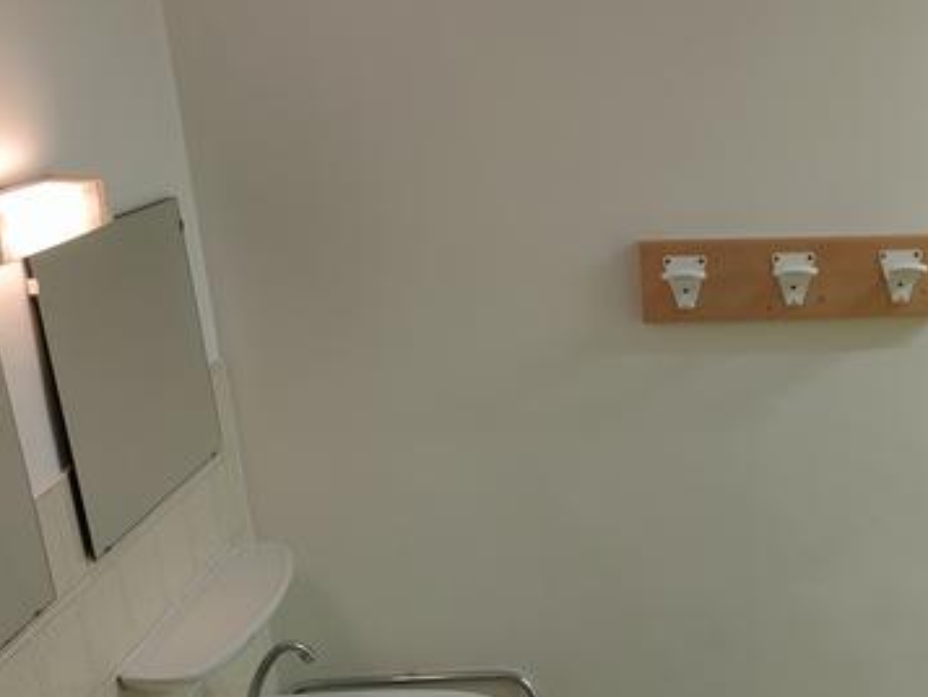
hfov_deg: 33.0
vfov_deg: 25.2
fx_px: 1502
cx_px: 788
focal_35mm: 56
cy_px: 650
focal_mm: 4.73
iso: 80
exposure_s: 1/50
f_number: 1.7
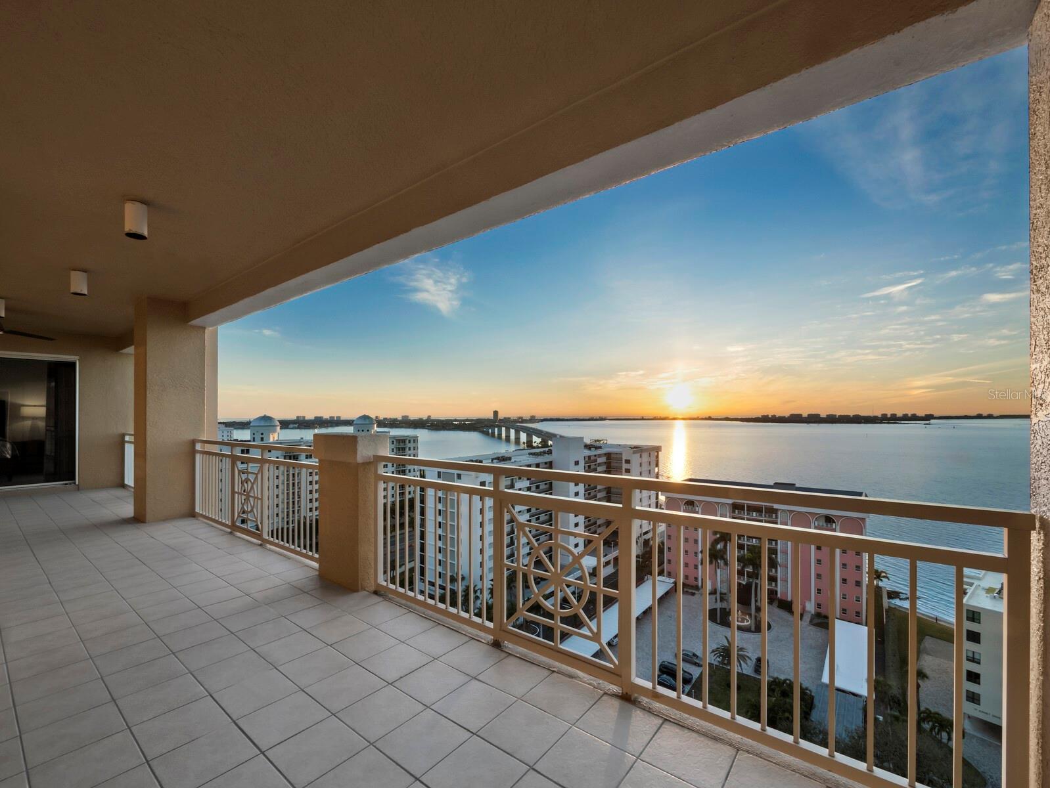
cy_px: 394
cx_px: 525
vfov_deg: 85.7
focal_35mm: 14
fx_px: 425
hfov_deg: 102.0
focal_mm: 7
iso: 320
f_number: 14
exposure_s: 1/20
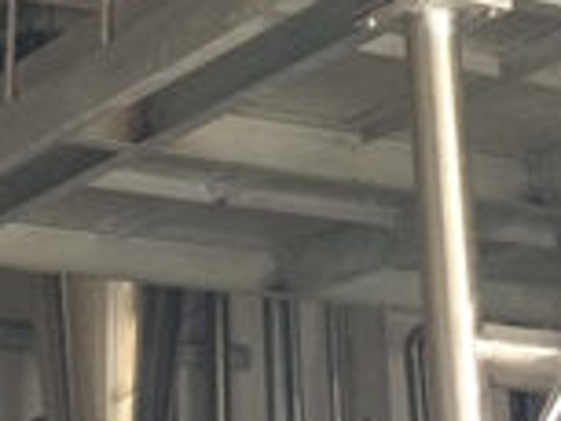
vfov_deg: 11.0
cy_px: -419
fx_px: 1995
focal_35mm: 123
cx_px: 165
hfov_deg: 16.0
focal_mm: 4.15
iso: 40
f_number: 2.2
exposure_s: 1/30
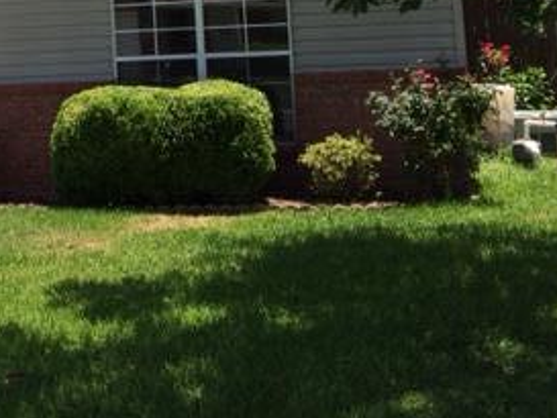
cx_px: 90
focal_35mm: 68
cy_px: -55
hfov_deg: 27.8
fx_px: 1095
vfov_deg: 20.5
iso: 32
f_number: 2.2
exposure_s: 1/1325
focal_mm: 4.15
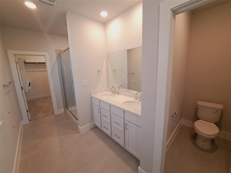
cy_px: 86
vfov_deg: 89.9
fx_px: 87
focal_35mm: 13
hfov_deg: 106.2
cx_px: 116
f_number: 2.2
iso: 80
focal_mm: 1.74
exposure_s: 1/40
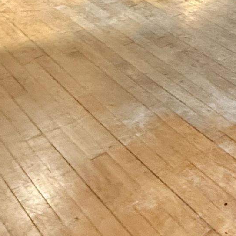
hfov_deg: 20.2
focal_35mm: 70
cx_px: 380
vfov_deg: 18.6
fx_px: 540
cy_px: -198
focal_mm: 2.22
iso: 640
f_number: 2.2
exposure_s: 1/60
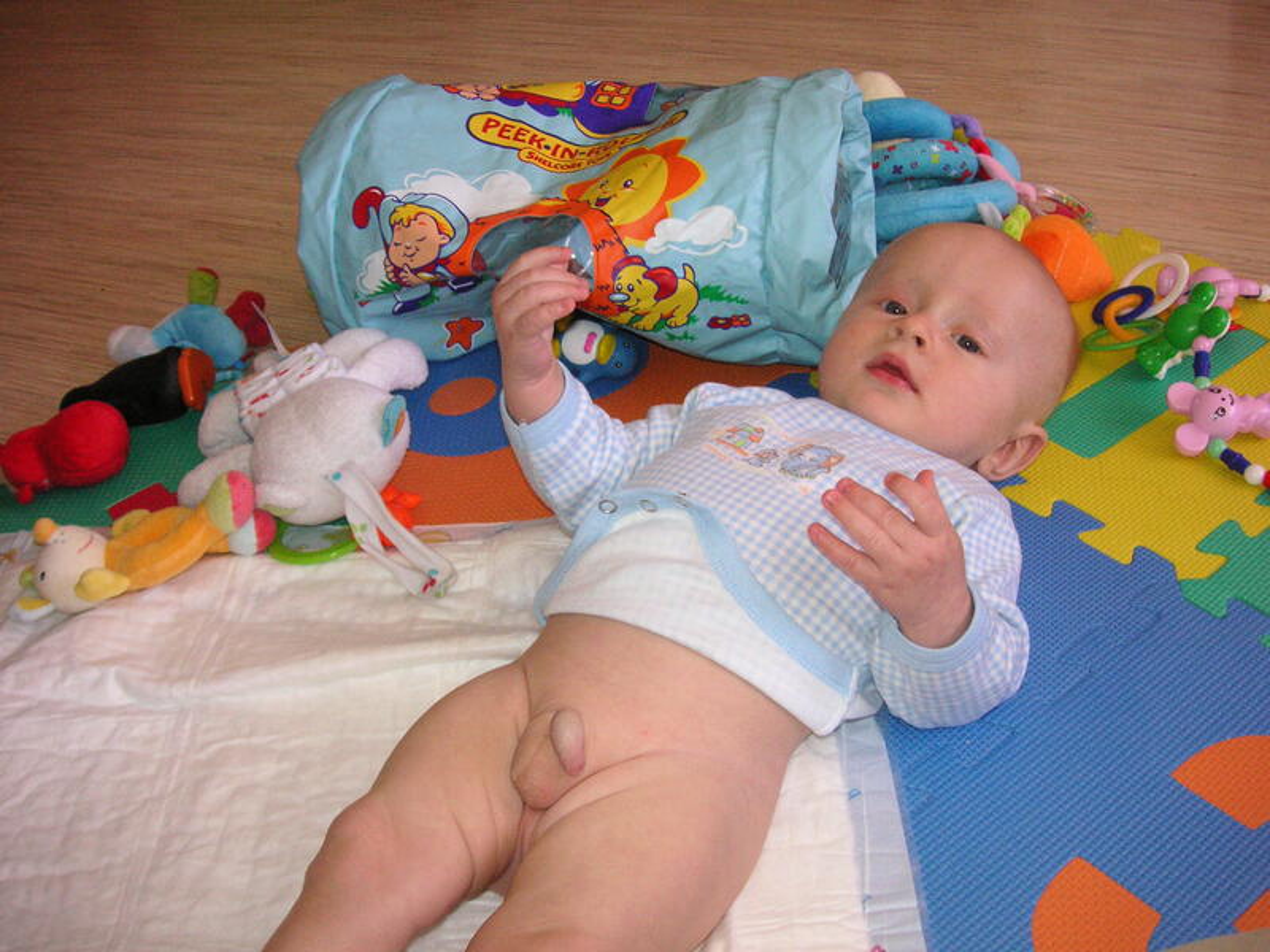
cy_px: 476
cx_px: 635
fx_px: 1357
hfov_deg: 50.1
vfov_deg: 38.7
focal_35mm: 37
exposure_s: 1/45
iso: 160
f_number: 2.8
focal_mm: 6.1
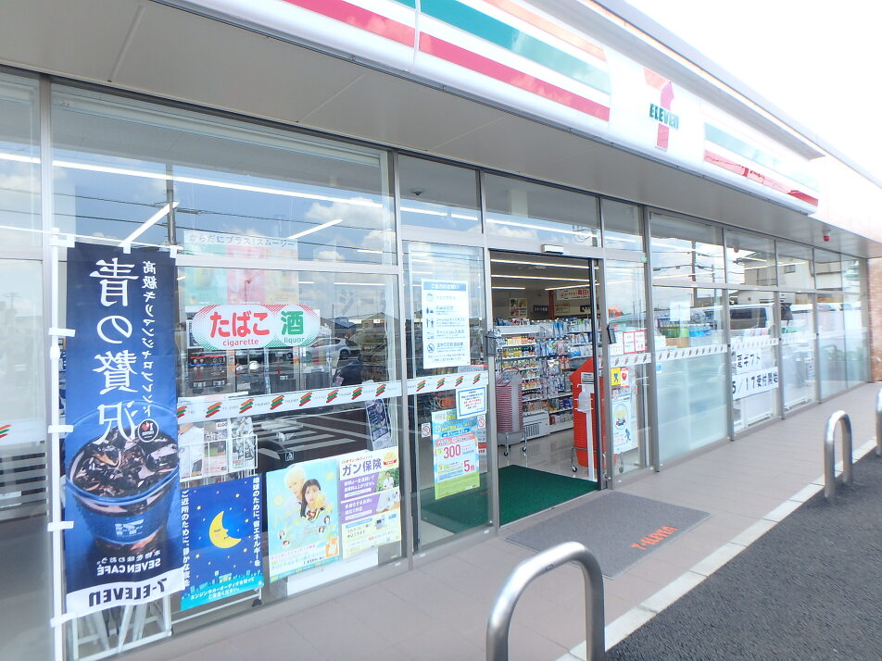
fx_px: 535
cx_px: 441
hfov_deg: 79.0
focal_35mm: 21
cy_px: 330
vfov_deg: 63.4
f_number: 3.5
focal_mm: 3.7
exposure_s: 1/200
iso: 125
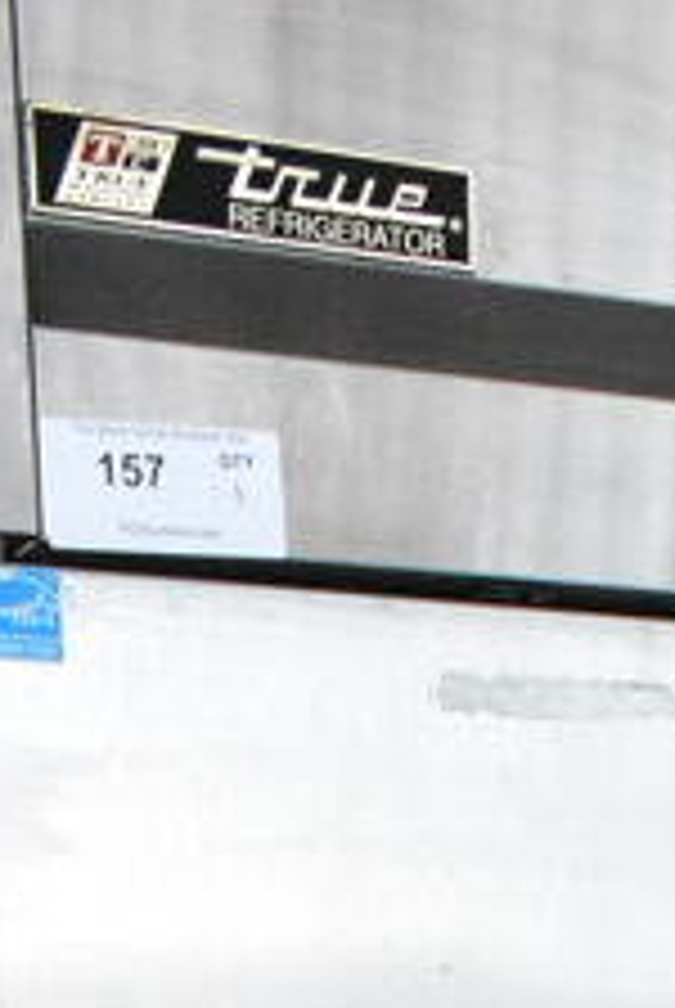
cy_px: 1829
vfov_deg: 15.8
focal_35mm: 110
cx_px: 1035
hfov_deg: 11.9
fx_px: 3084
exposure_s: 1/200
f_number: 7.1
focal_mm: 18
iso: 6400
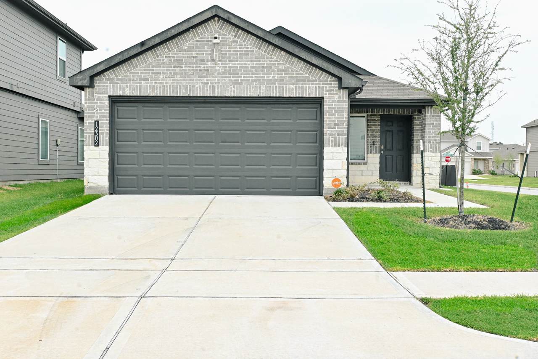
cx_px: 269
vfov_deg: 34.2
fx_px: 583
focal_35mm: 39
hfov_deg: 49.6
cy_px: 180
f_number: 14
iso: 1000
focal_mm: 26
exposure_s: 1/250
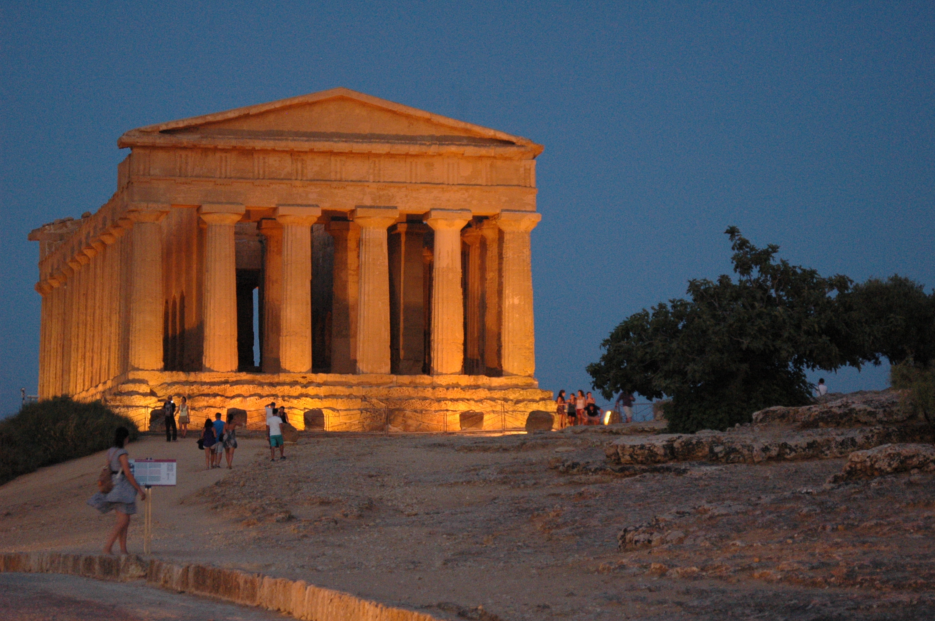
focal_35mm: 120
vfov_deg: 11.4
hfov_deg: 17.1
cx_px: 468
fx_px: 3113
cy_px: 310
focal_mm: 80
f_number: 5.6
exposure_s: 1/13
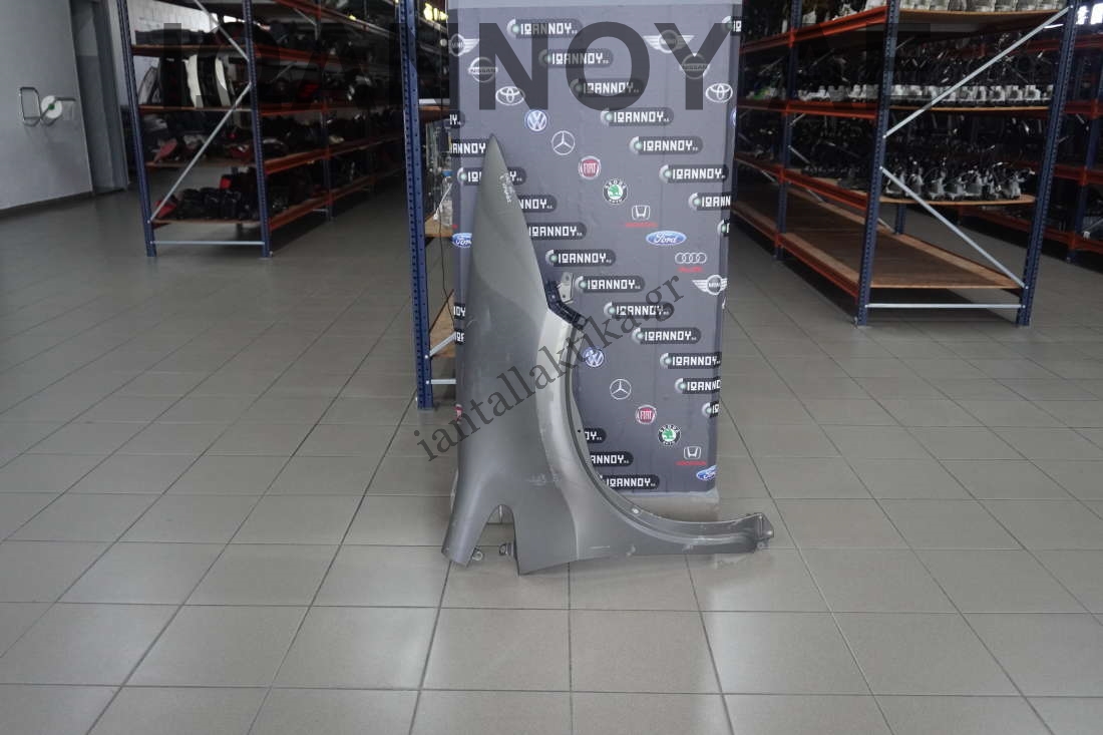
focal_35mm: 30
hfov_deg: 61.9
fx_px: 919
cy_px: 368
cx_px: 552
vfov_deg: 43.6
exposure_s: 1/160
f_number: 4
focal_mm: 20
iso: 1600
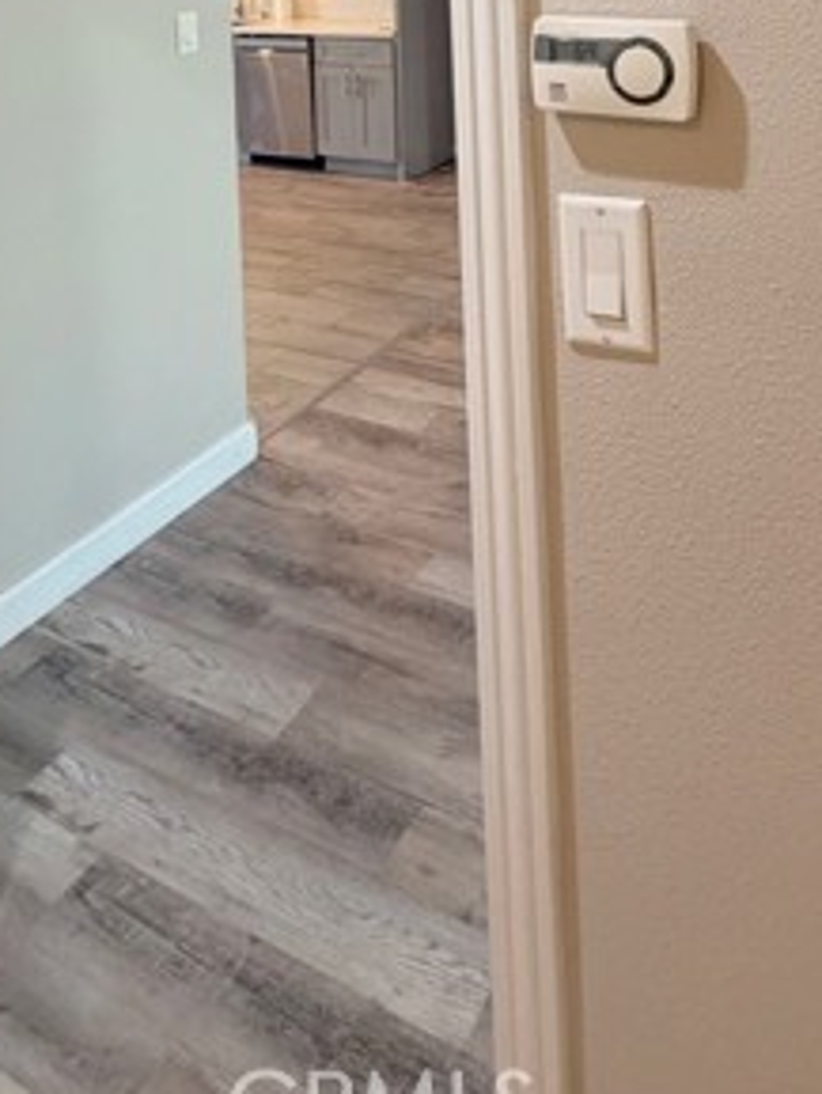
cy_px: -53
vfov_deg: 46.4
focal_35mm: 31
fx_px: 981
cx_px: 489
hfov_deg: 45.3
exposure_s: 1/120
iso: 320
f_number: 2.2
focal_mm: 2.22
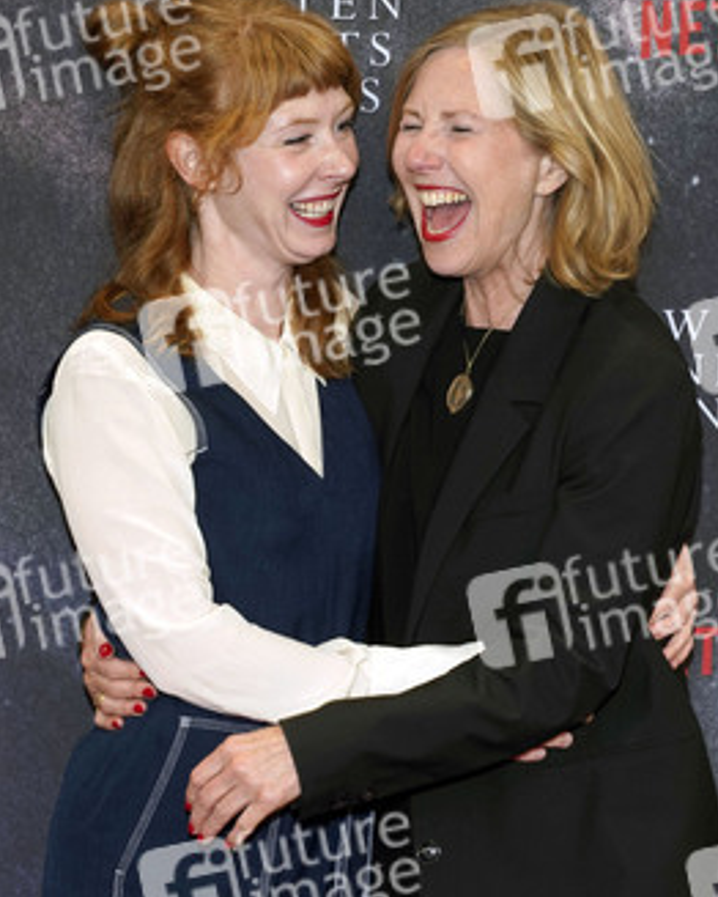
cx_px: 359
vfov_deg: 24.4
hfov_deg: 19.7
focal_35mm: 78
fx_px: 2070
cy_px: 466
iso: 640
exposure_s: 1/200
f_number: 5.6
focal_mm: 68
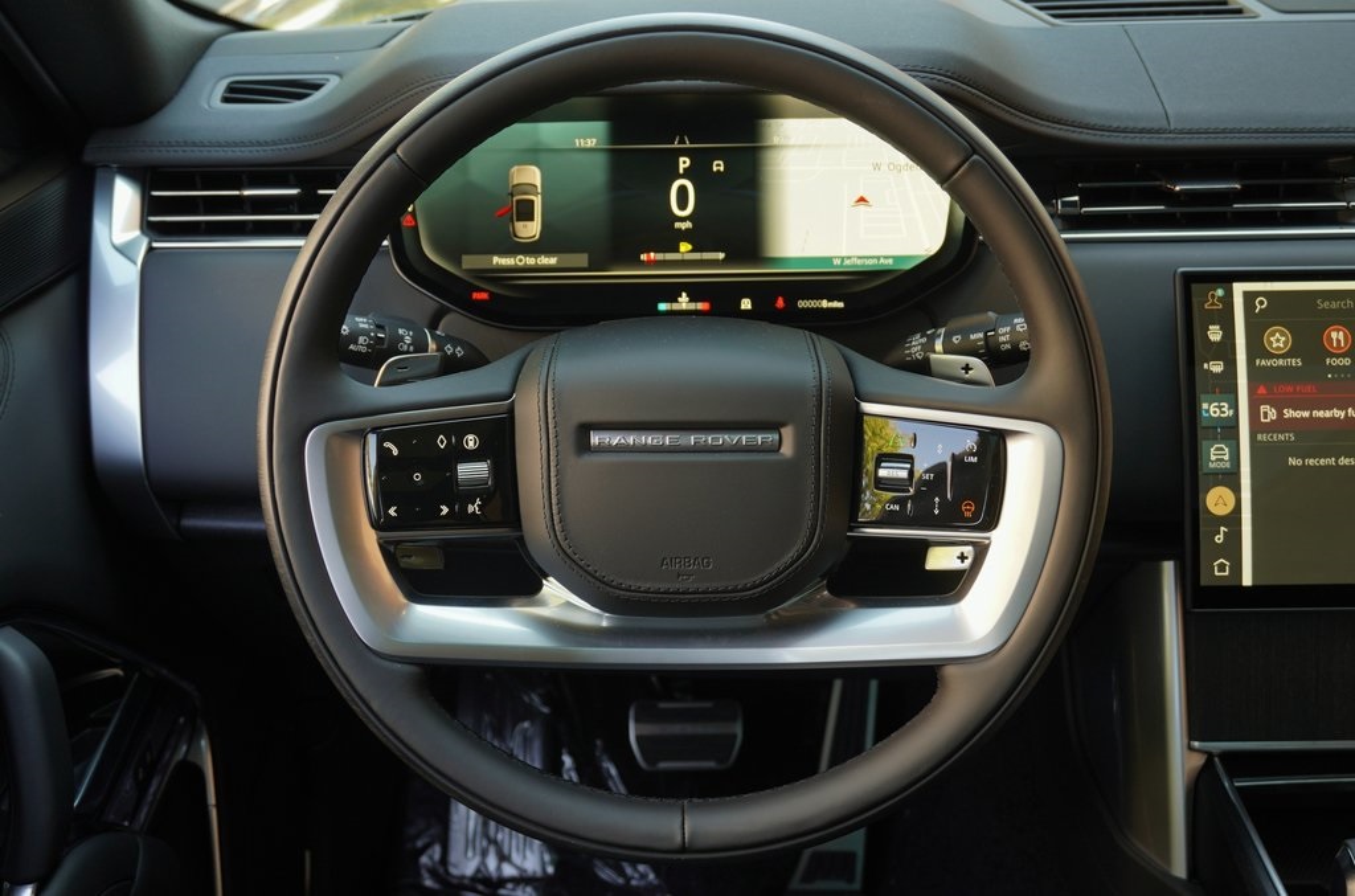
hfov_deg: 48.0
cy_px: 448
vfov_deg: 32.8
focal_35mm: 40
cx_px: 678
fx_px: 1520
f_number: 4.5
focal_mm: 27
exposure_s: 1/50
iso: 160
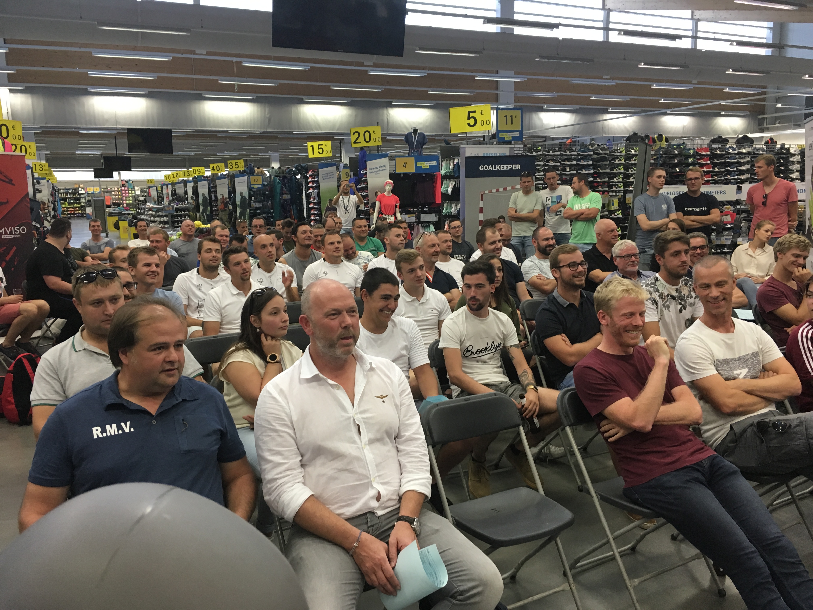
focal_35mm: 29
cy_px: 305
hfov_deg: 61.7
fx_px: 681
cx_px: 406
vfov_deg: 48.2
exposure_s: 1/33
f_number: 2.2
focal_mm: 4.15
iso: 50
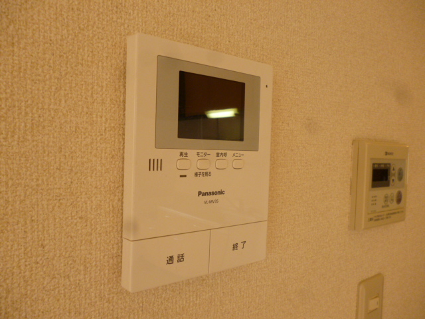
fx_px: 344
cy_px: 160
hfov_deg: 63.4
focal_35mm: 28
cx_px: 212
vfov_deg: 49.7
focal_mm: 5
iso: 250
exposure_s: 1/60
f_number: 3.1
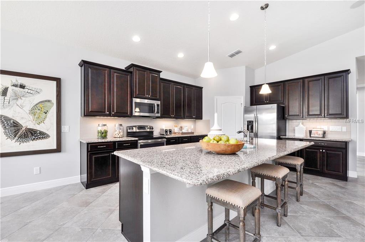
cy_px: 121
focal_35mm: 15
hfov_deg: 100.5
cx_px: 182
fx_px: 152
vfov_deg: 77.1
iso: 200
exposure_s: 1/13
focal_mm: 10
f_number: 8
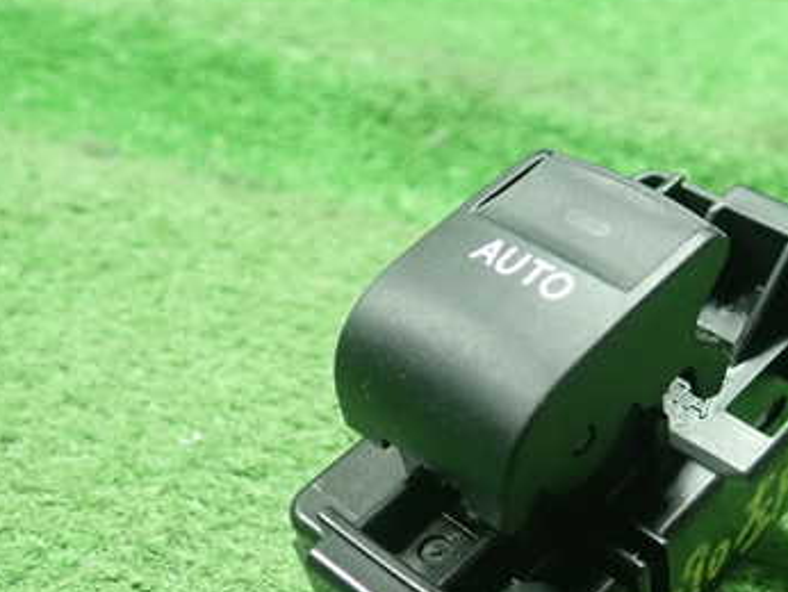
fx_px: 1185
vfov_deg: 27.8
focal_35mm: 52
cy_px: 424
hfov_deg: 35.9
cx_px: 597
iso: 800
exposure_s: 1/125
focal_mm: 5.5
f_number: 2.3
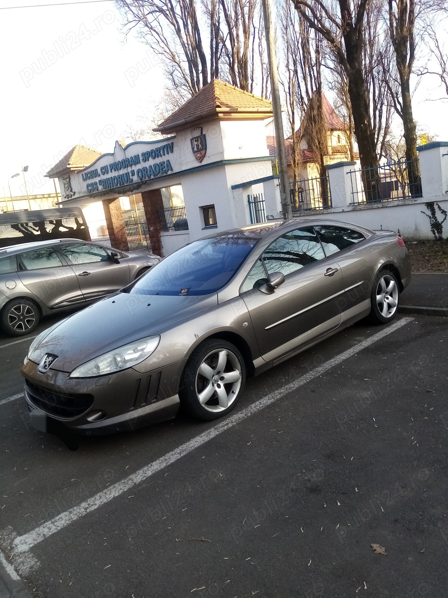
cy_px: 299
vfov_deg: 67.3
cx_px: 224
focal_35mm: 26
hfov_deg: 53.0
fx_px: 449
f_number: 1.8
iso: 104
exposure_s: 1/238
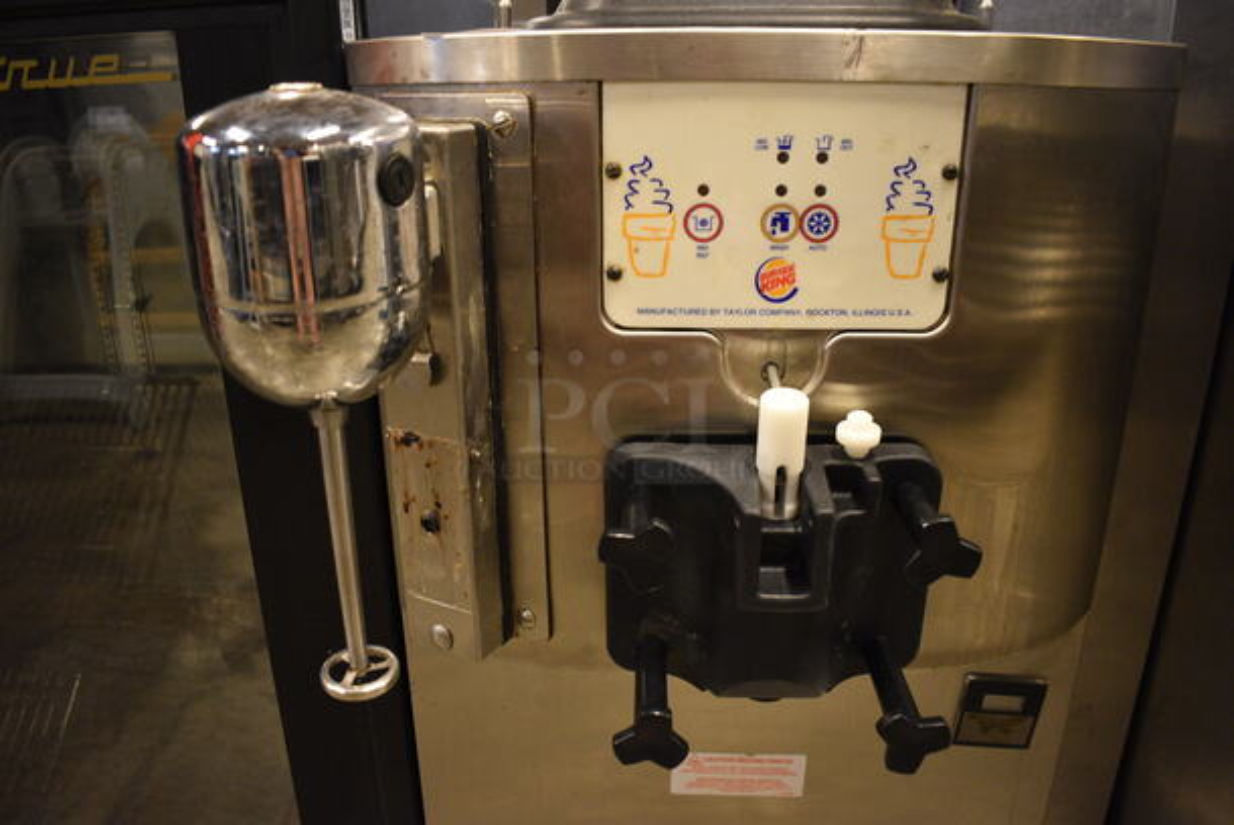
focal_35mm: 27
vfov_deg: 48.0
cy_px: 412
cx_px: 617
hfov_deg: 67.3
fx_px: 926
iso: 1800
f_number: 3.5
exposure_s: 1/30
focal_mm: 18
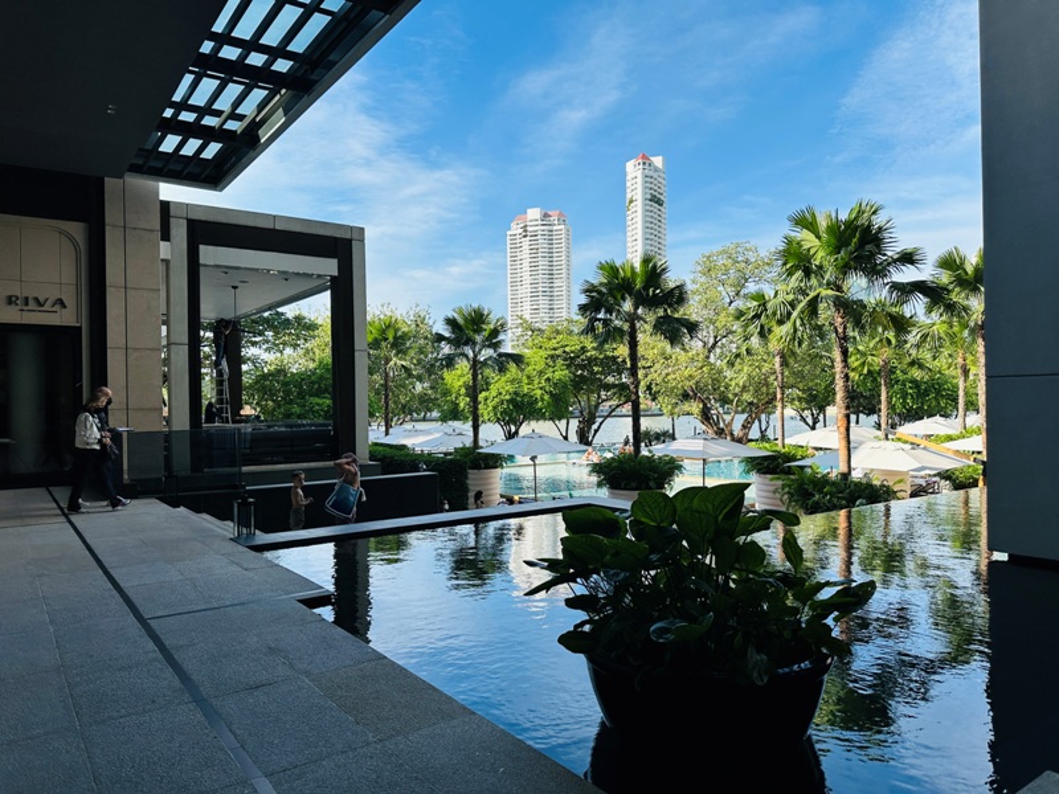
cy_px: 397
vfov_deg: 56.8
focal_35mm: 24
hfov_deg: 71.6
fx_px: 734
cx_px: 530
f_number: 1.78
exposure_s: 1/2525
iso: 80
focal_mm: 6.86
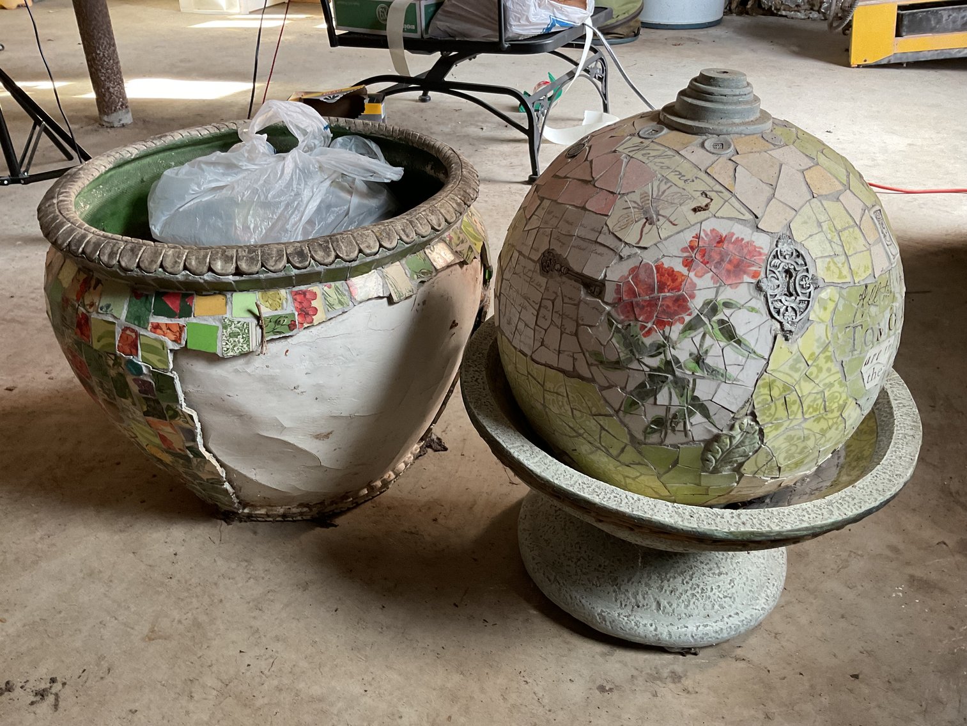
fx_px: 810
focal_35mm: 29
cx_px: 484
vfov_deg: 48.2
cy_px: 363
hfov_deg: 61.7
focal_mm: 3
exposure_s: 1/50
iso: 125
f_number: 1.8
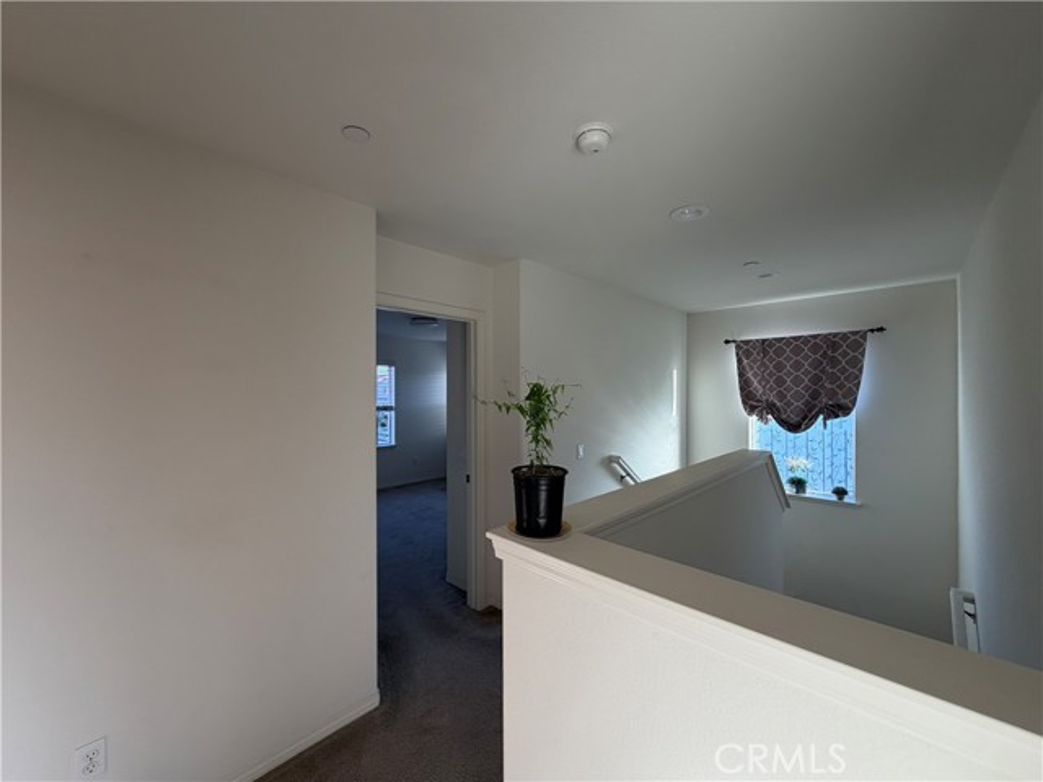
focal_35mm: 14
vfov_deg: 85.7
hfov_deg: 102.1
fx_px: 422
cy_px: 391
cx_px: 522
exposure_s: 1/121
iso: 100
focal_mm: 2.22
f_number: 2.2
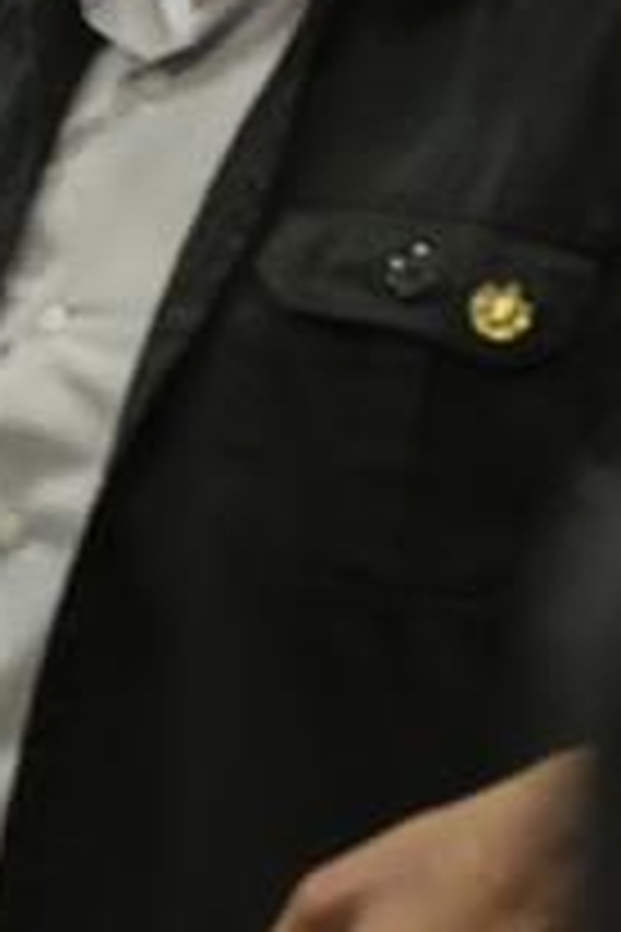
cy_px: 263
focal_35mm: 940
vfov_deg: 2.2
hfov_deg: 1.5
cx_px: -724
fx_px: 24321
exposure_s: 1/320
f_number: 5.6
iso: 8000
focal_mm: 300
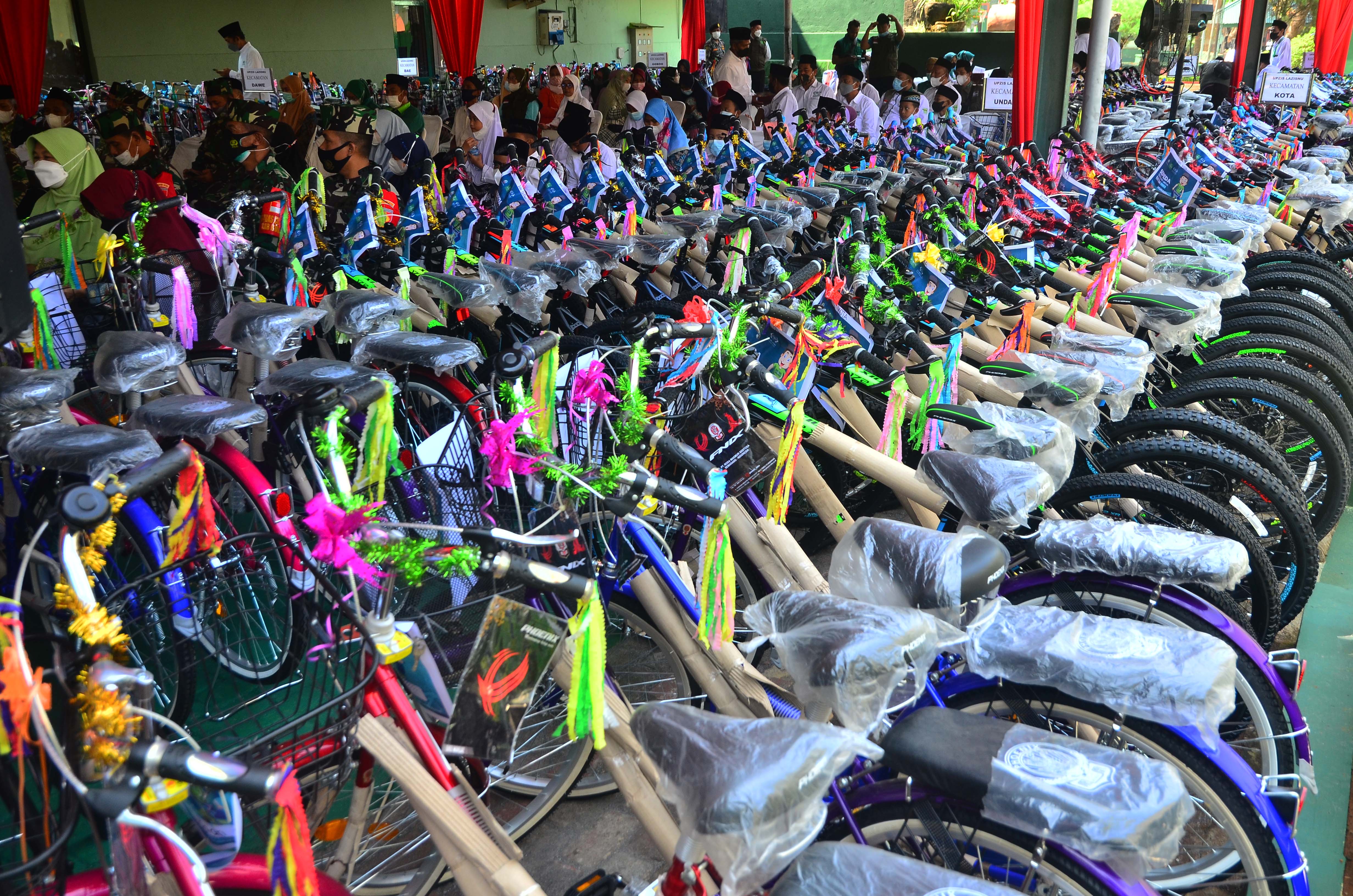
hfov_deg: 64.7
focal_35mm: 28
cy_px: 448
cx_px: 676
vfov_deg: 45.5
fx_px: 1069
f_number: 5.6
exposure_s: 1/125
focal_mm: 19
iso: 280
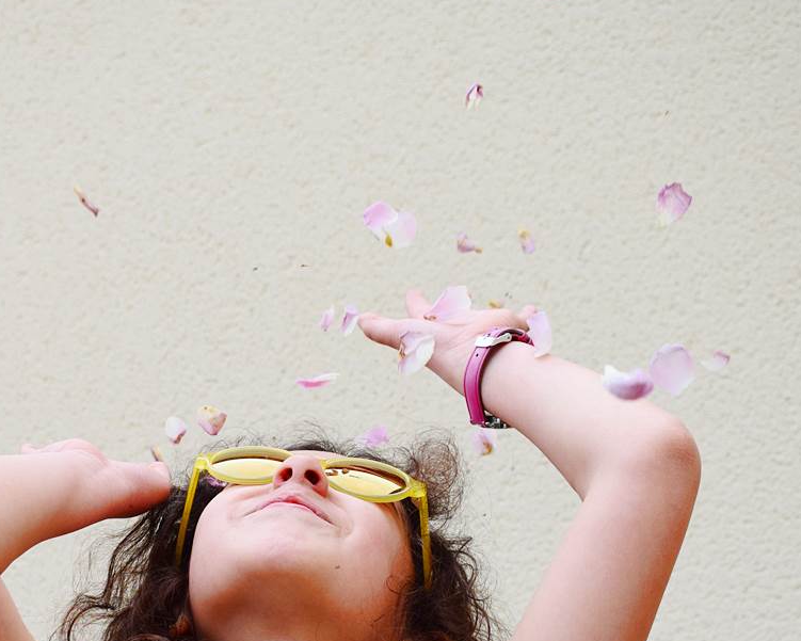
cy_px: 509
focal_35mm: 72
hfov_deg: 26.3
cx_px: 278
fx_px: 1707
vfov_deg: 21.0
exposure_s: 1/1250
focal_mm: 24
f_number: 5
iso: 400
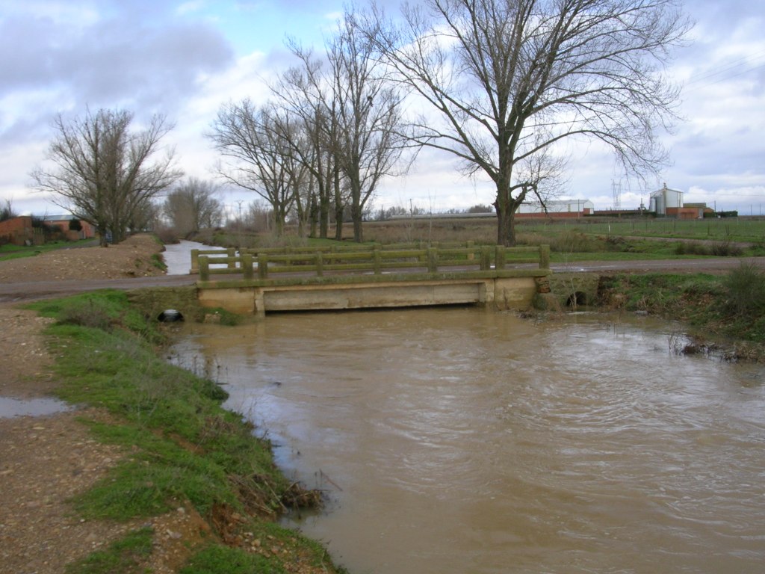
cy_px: 287
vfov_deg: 37.7
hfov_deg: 49.0
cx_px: 382
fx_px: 840
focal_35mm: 38
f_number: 5.6
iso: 50
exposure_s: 1/155
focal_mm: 5.8
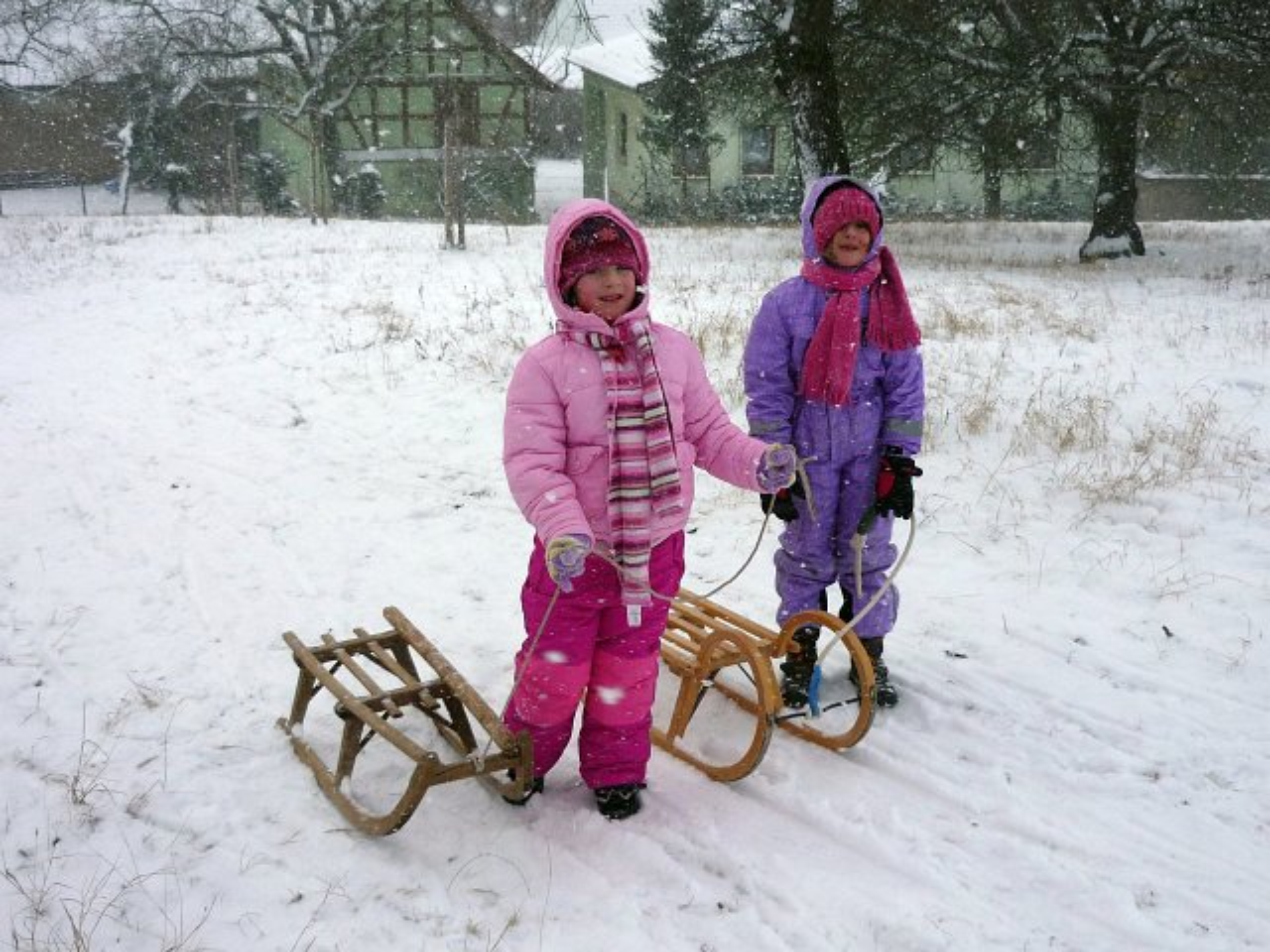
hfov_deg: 43.9
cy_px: 476
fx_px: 1578
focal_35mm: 43
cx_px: 635
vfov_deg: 33.6
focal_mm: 5.5
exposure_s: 1/500
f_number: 2.8
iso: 80
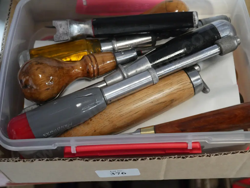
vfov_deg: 30.3
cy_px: 94
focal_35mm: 48
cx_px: 125
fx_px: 347
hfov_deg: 39.6
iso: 3200
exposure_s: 1/60
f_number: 5.2
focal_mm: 24
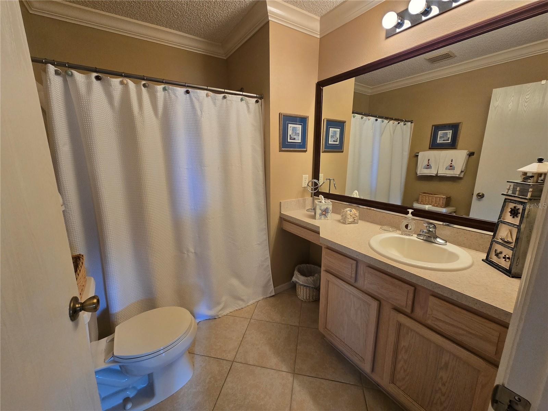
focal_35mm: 13
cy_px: 206
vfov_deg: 89.9
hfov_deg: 106.2
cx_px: 274
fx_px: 206
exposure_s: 1/60
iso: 200
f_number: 2.2
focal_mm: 2.2
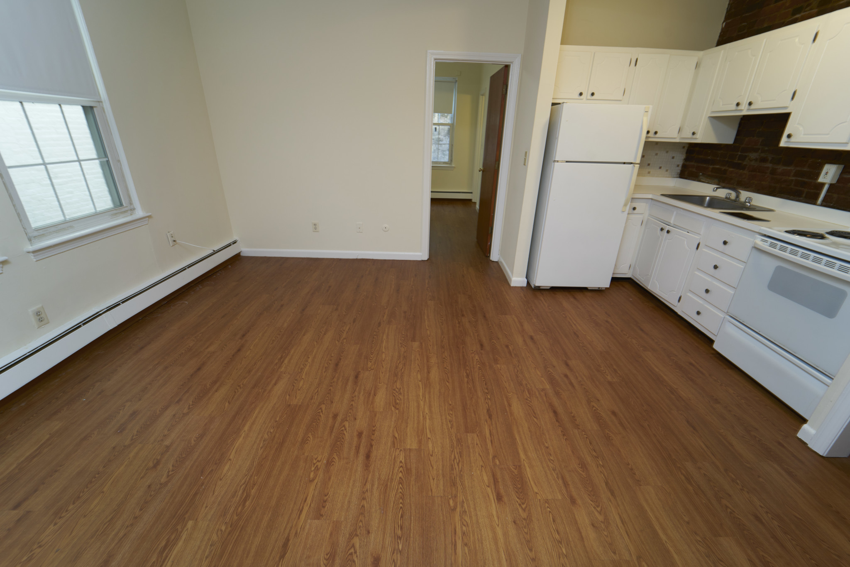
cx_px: 425
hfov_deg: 104.2
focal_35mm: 14
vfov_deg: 81.2
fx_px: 331
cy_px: 284
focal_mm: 14
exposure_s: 1/8
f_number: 7.1
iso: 250
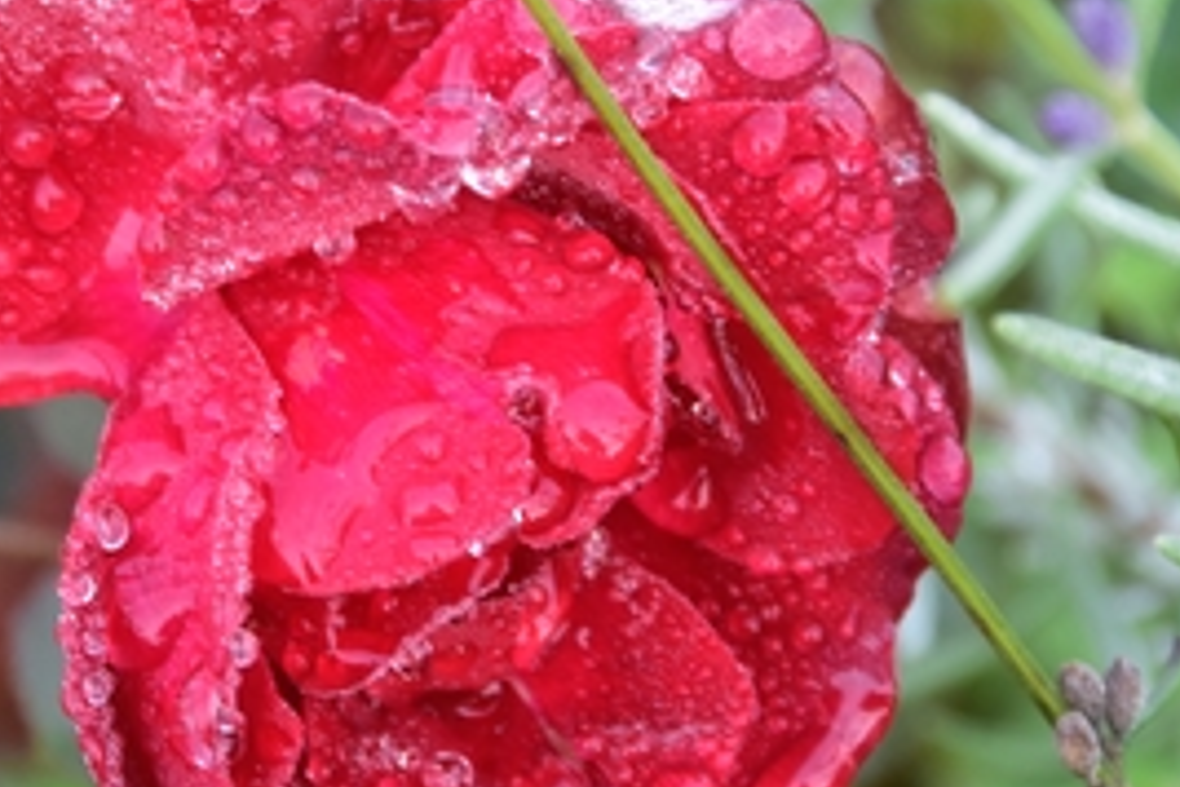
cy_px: 380
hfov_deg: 3.1
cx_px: 283
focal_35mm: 675
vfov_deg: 2.0
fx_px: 22123
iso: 400
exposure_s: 1/50
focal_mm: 200
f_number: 10
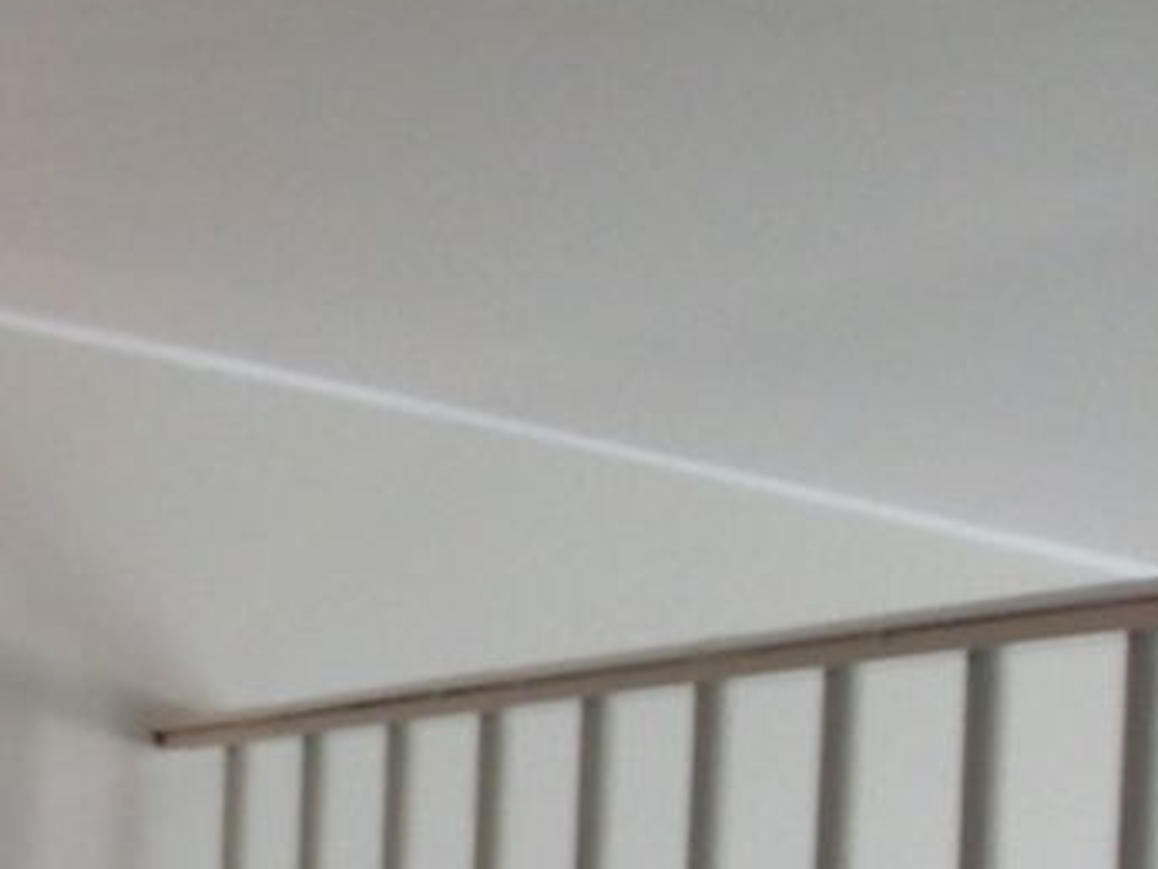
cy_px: 1567
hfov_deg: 11.1
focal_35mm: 153
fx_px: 5120
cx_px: -1504
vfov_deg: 9.3
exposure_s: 1/24
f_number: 2.4
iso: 50
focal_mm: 4.12
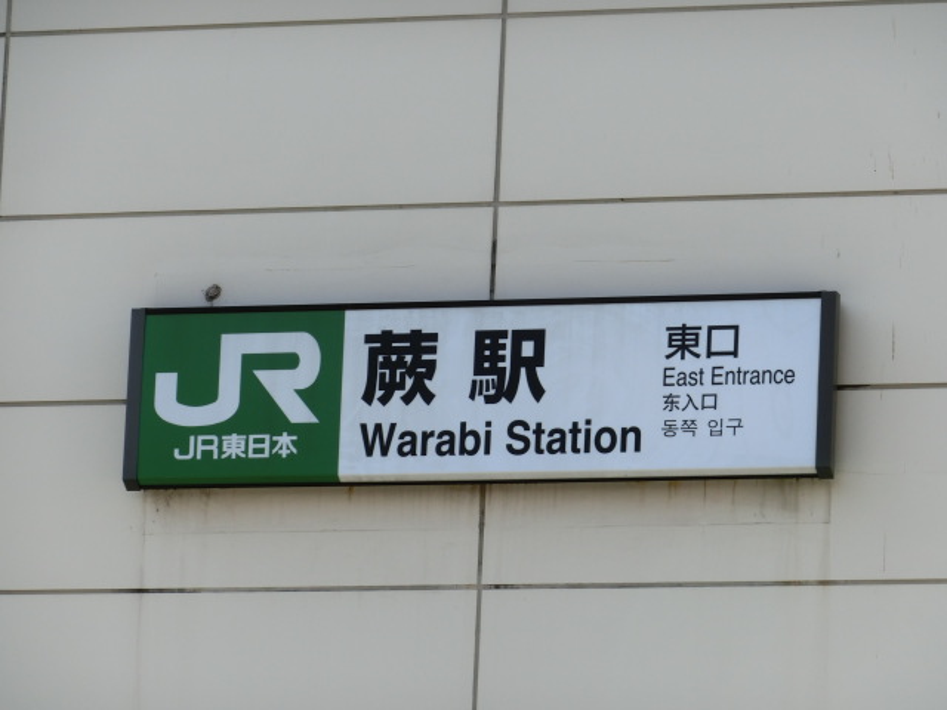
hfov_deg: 7.8
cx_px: 474
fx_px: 6976
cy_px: 355
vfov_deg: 5.8
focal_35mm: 255
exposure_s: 1/250
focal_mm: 45.4
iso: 125
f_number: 5.9
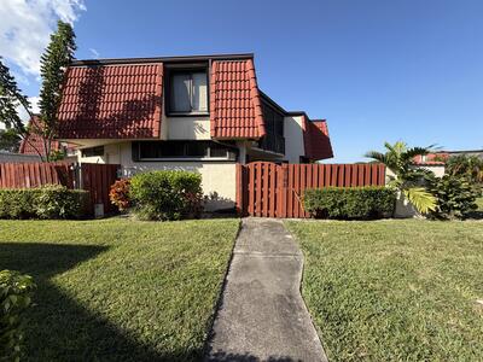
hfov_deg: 102.1
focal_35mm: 14
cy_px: 181
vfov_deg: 85.7
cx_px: 242
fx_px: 195
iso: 32
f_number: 2.2
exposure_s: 1/770
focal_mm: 2.22
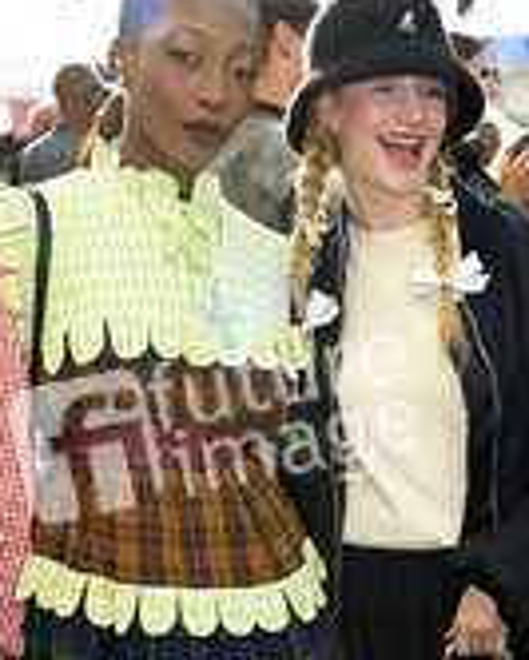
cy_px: 628
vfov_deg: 23.9
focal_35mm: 77
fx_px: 1506
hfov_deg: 19.9
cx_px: 330
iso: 400
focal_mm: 34
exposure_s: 1/250
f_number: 5.6
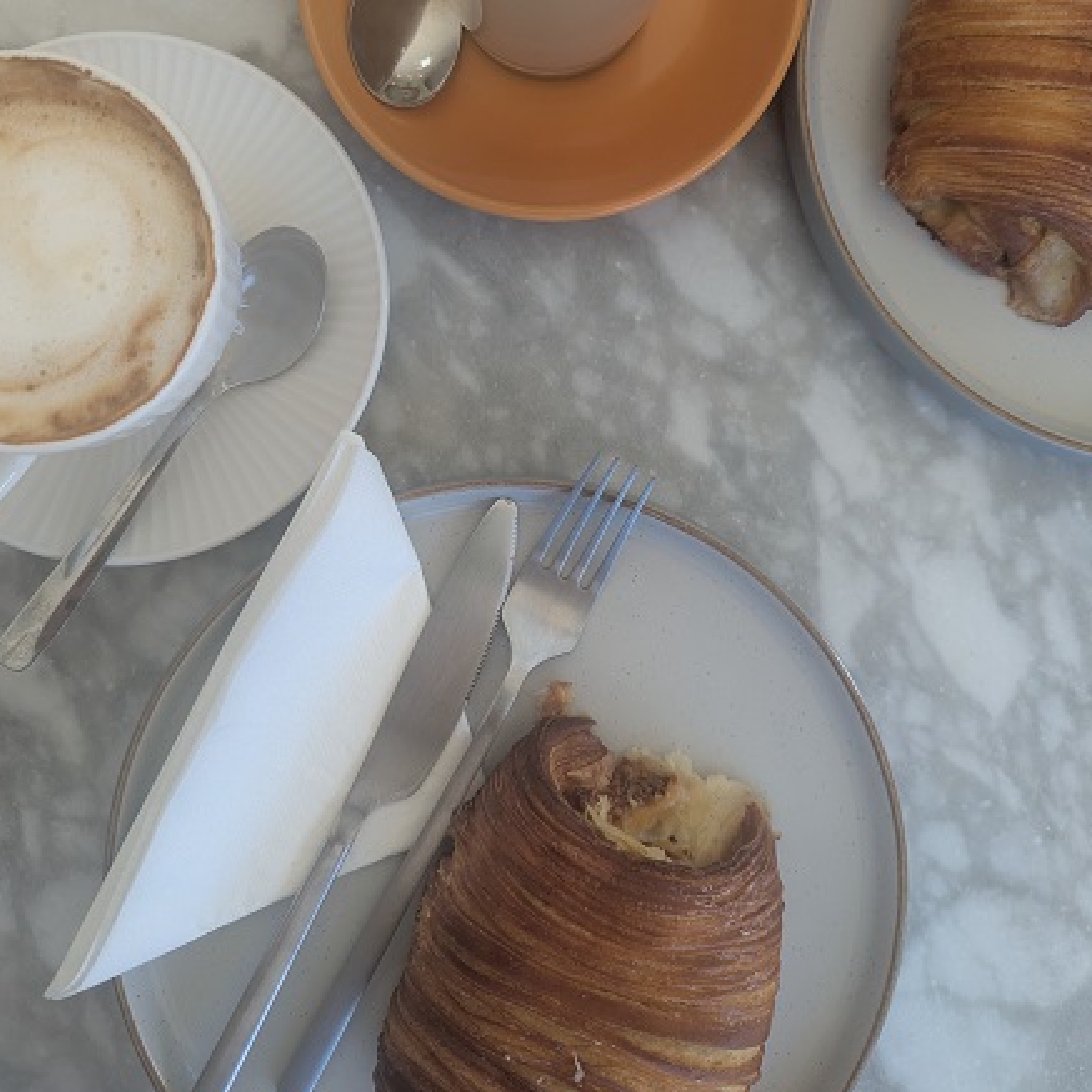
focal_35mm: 29
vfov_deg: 55.1
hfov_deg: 55.6
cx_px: 552
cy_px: 426
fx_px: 1035
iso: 44
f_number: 1.85
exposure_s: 1/96.1
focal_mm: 6.81
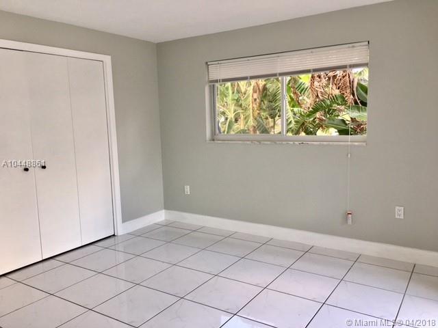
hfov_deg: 61.7
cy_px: 164
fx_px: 367
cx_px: 219
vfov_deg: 48.2
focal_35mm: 29
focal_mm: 4.15
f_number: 2.2
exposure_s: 1/50
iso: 32
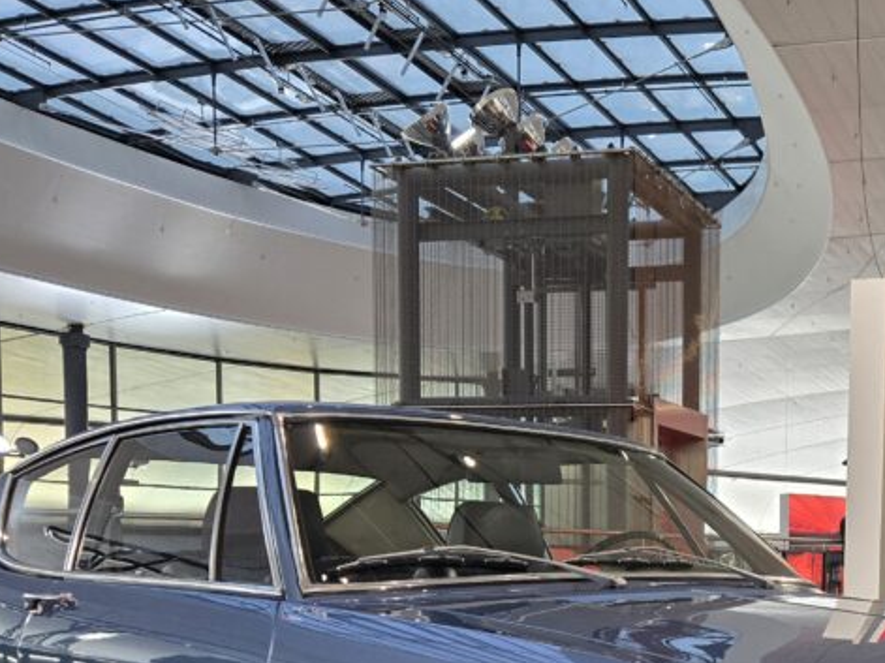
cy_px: 644
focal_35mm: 50
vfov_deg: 27.6
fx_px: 1278
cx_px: 782
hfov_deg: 36.1
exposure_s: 1/100
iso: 250
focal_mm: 5.4
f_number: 1.8
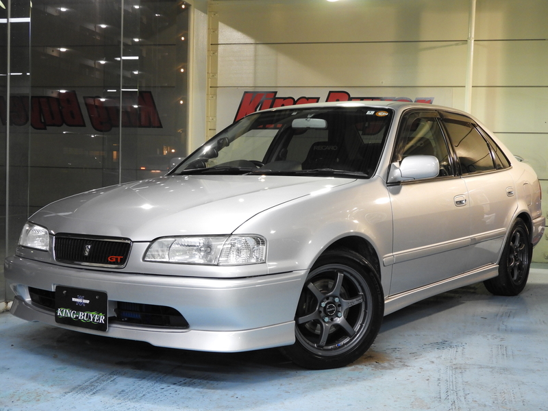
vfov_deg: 29.1
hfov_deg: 38.2
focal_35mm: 50
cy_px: 206
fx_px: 792
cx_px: 274
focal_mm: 9
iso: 400
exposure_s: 1/30
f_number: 4
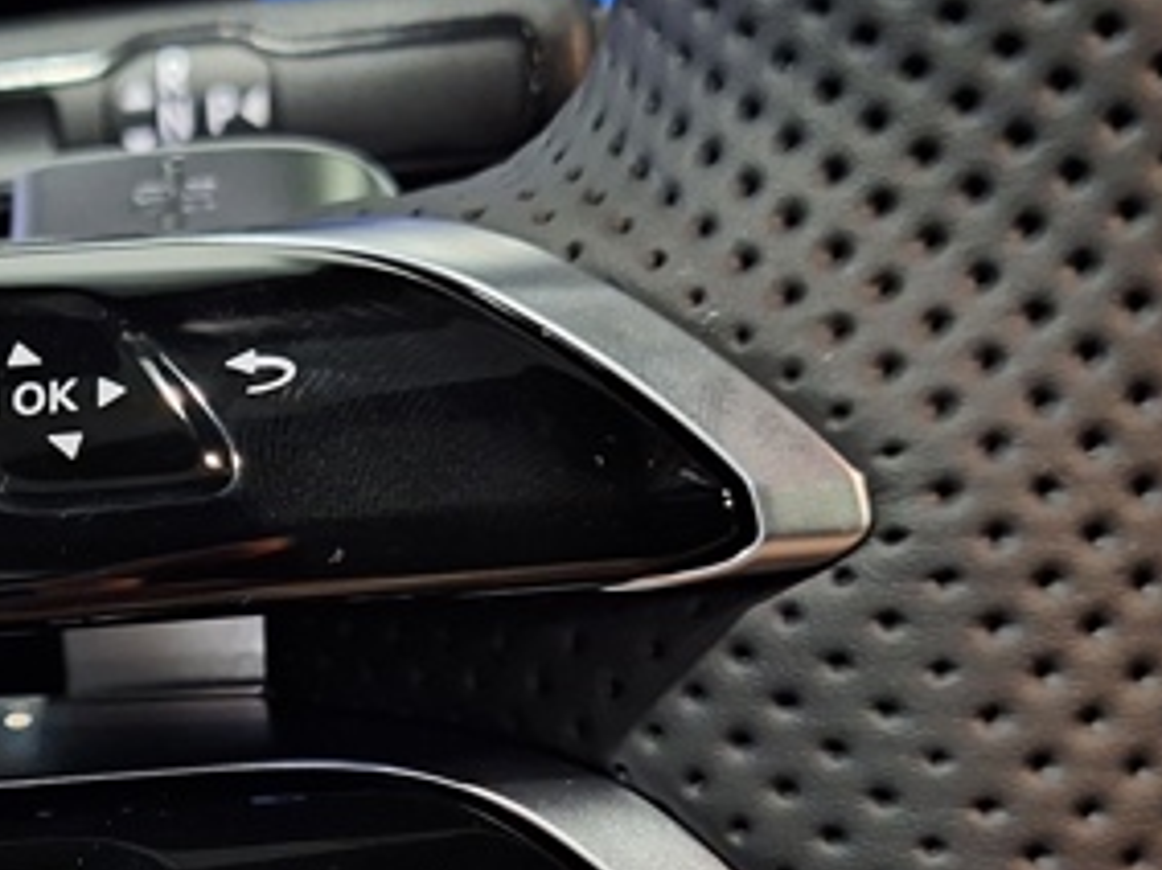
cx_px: 156
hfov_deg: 28.9
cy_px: 673
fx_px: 2181
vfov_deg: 22.3
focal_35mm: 65
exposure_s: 1/20
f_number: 1.8
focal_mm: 5.54
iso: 800
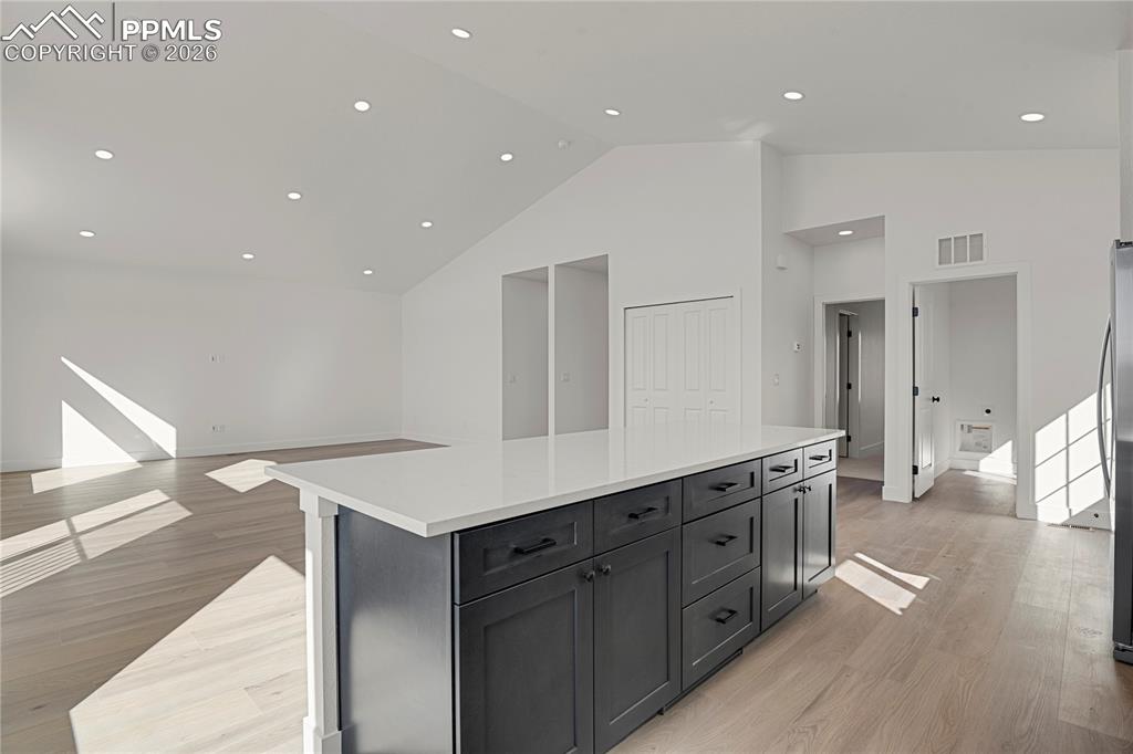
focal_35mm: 17
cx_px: 566
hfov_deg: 93.3
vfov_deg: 70.4
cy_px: 377
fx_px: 535
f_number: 8
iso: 250
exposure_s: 1/6
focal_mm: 17
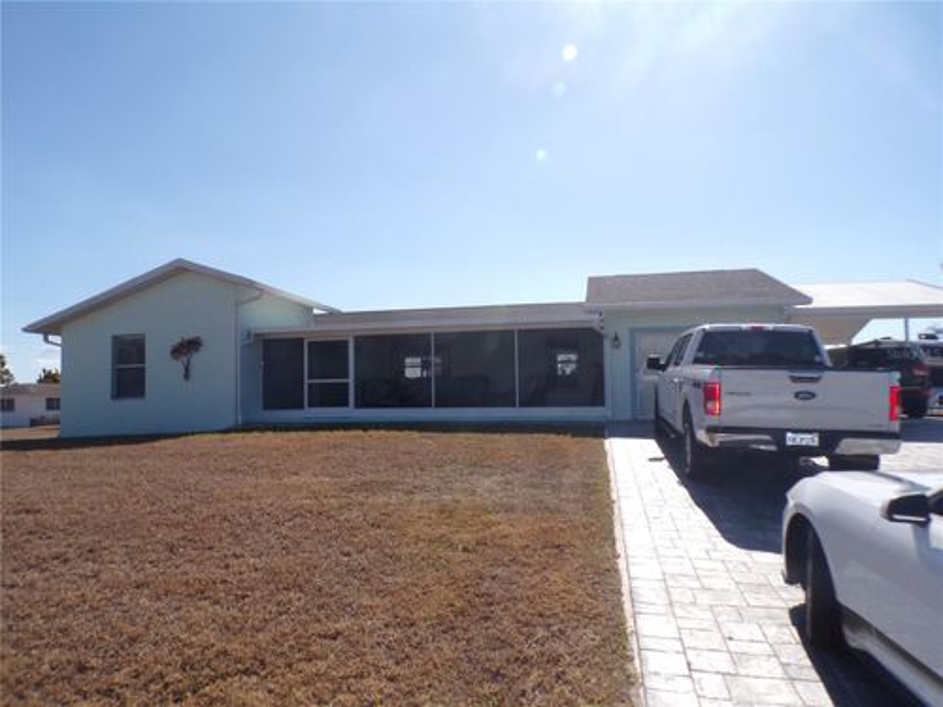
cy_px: 354
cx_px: 472
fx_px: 654
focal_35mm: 24
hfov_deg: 71.6
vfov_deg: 56.8
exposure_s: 1/400
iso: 80
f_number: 5.8
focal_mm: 4.3
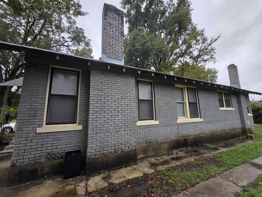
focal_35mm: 13
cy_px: 98
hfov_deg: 106.2
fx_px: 98
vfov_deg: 89.9
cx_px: 131
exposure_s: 1/719
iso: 80
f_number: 2.2
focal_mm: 2.2
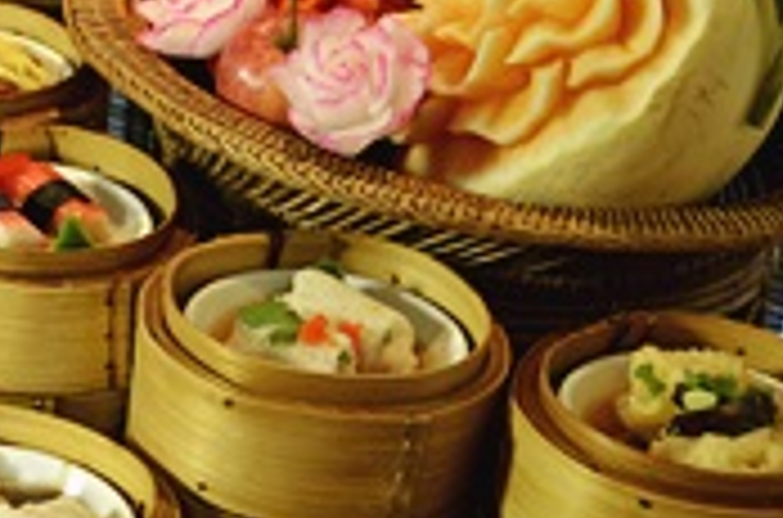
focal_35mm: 114
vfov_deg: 11.7
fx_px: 2473
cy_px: 615
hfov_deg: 17.7
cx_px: 63
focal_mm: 22
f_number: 3.8
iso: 320
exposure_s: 1/60
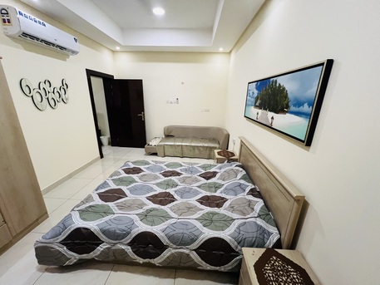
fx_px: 143
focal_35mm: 13
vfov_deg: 89.9
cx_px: 190
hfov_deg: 106.2
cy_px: 142
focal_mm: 1.57
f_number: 1.8
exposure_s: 1/60
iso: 500
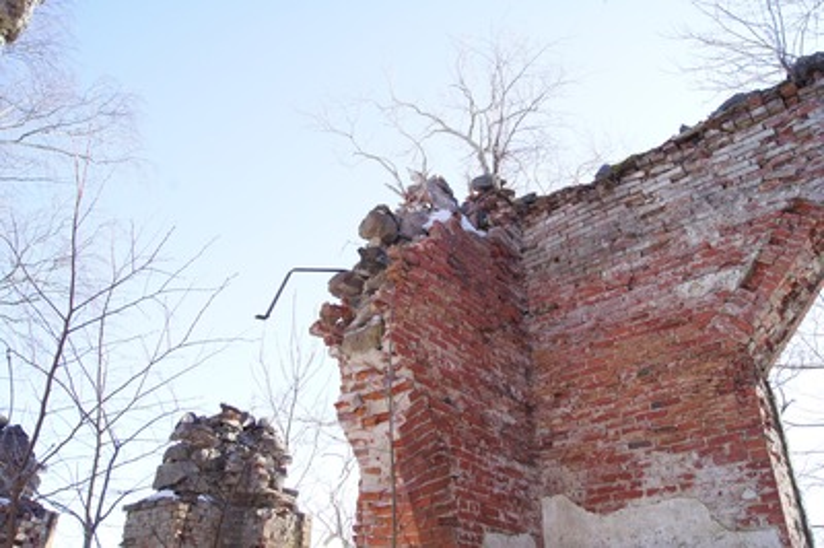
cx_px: 412
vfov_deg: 47.9
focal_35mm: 27
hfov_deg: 67.4
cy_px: 274
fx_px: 617
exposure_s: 1/250
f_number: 10
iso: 800
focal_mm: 18
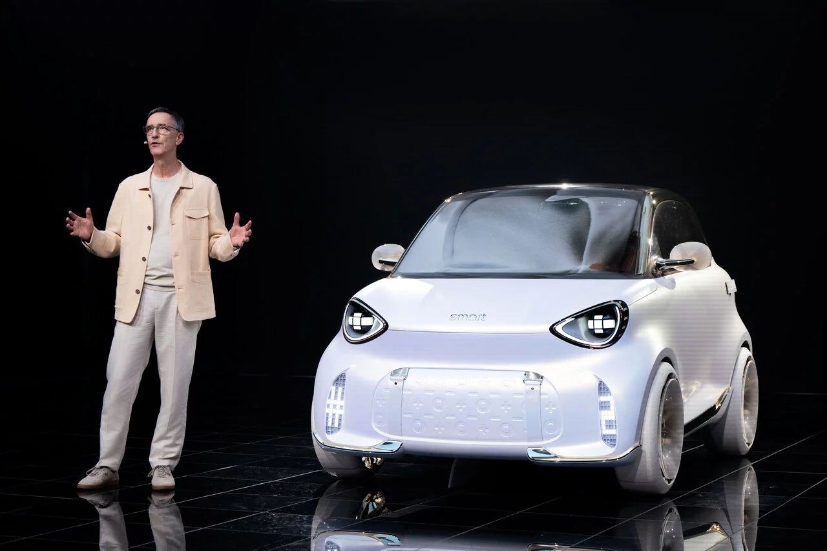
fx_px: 1608
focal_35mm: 70
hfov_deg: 28.8
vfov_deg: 19.5
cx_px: 414
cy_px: 276
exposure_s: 1/160
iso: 800
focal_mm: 70
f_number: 4
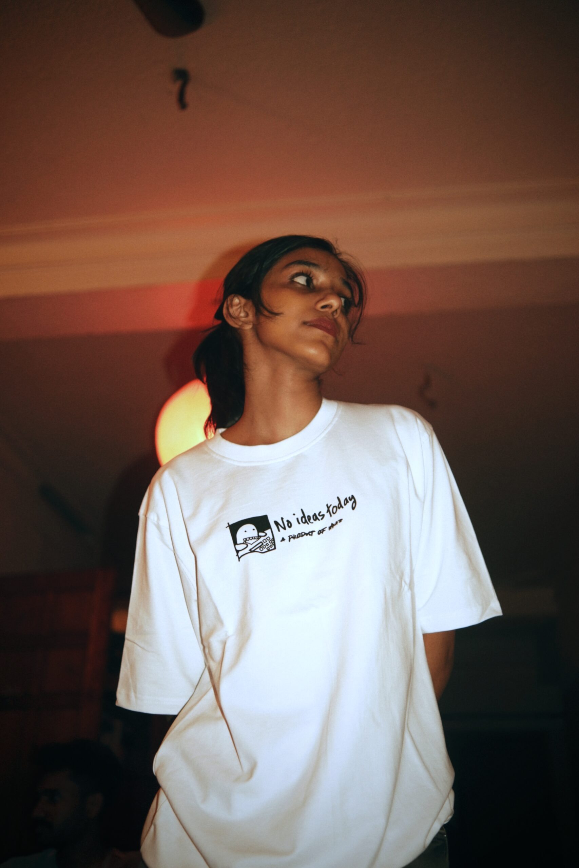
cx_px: 290
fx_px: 844
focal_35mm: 35
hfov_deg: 37.9
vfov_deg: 54.4
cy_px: 434
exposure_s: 1/125
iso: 500
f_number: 1.4
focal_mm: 23
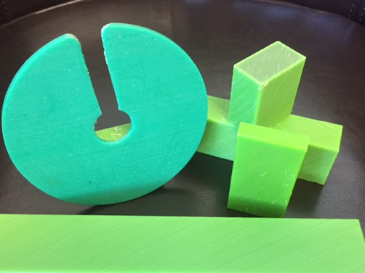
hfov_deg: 50.2
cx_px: 187
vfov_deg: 38.5
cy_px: 166
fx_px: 390
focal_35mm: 37
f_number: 2.2
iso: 250
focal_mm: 4.15
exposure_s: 1/24
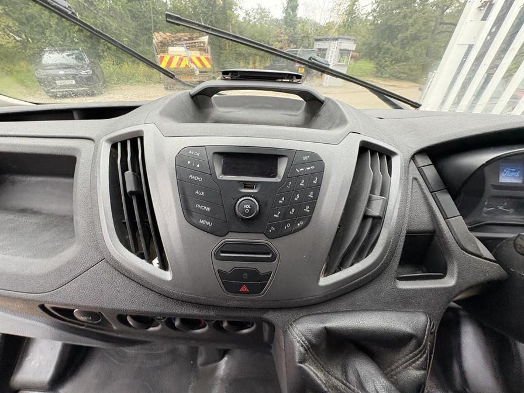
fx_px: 212
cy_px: 196
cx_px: 262
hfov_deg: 102.1
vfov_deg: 85.7
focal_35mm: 14
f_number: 2.2
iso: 200
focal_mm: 2.22
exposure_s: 1/99
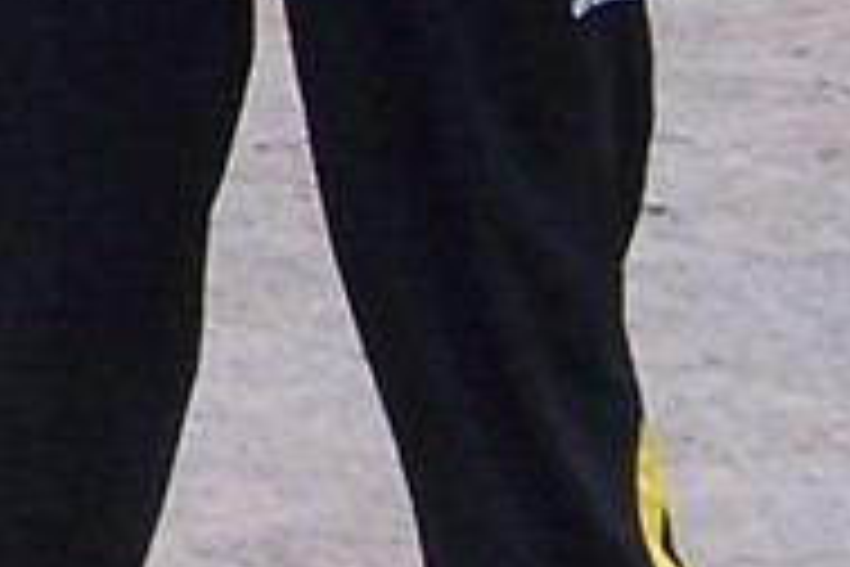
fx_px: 5973
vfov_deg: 5.3
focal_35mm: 253
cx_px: -292
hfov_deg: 8.0
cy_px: -464
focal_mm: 6
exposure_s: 1/90
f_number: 3
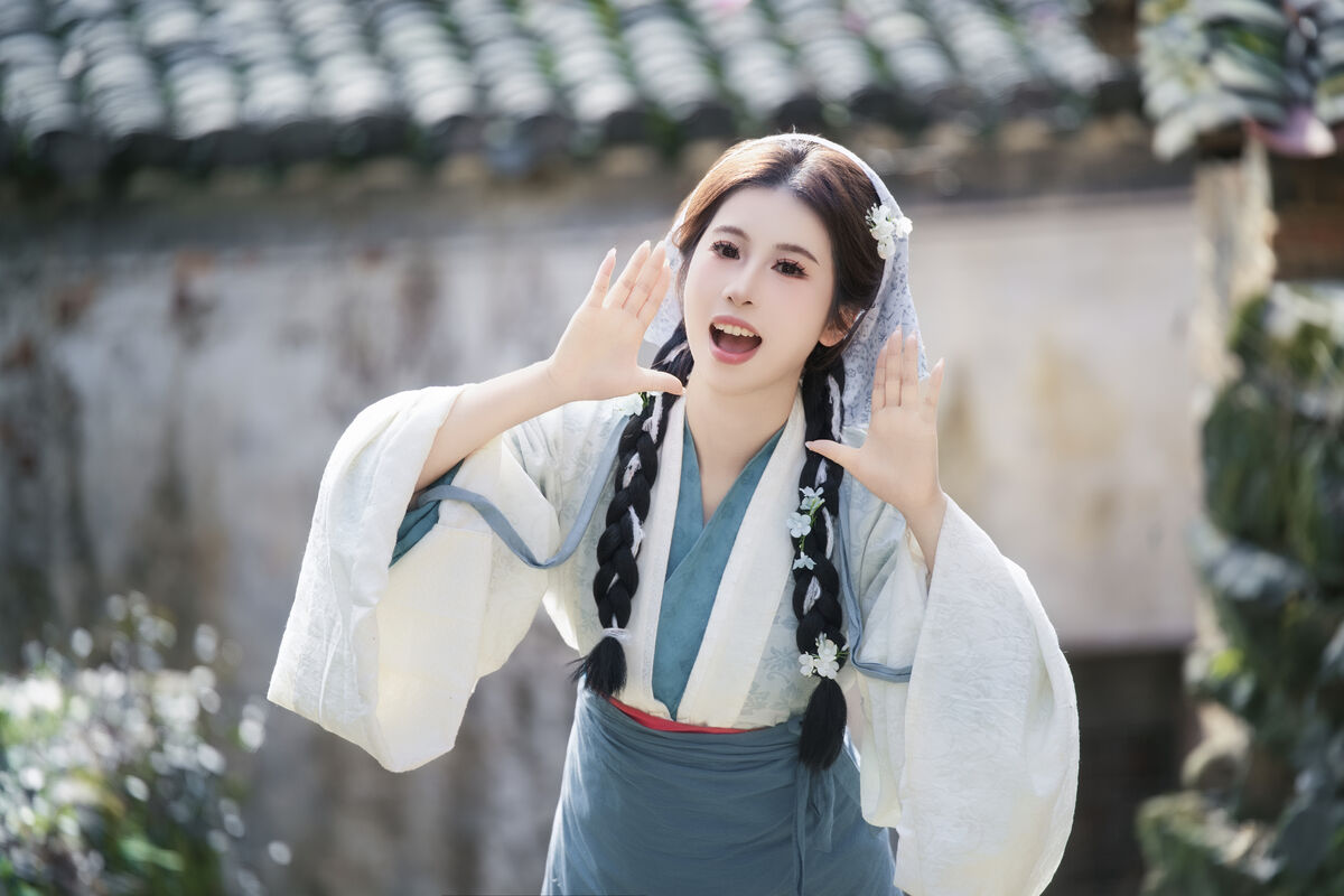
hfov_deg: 13.6
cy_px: 448
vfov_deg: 9.1
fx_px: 5637
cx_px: 672
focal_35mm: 151
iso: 125
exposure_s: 1/200
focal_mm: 151
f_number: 2.8
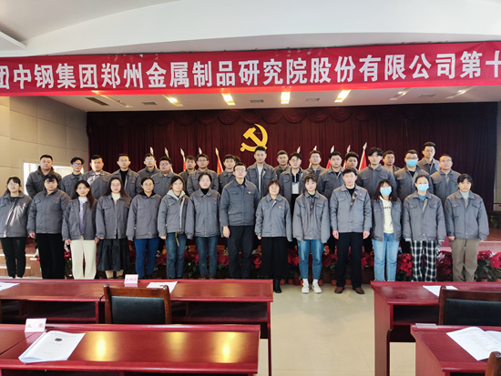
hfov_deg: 69.4
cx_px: 250
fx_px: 362
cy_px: 188
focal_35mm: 25
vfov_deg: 54.9
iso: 530
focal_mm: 4.71
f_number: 1.79
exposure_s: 1/33
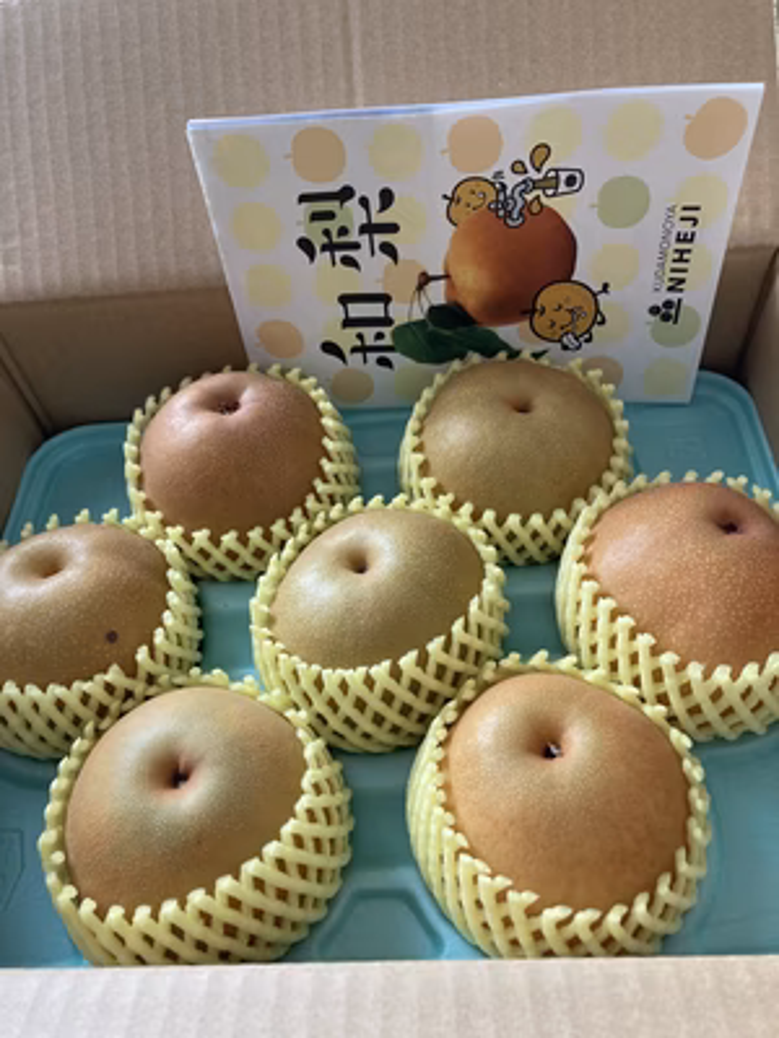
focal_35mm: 28
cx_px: 390
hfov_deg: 49.7
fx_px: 840
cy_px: 519
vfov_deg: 63.4
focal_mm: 3.99
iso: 80
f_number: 1.8
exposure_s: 1/62
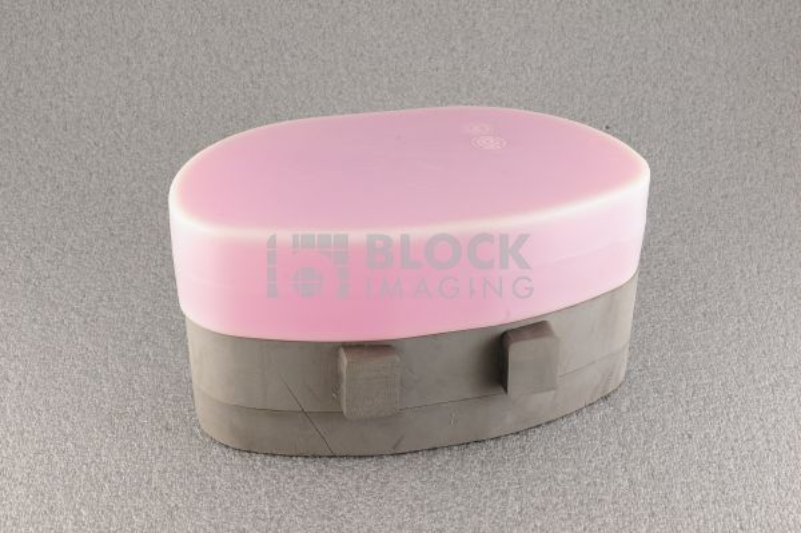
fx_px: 1112
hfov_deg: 39.6
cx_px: 400
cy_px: 266
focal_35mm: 50
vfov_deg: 26.9
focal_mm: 50
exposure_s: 1/125
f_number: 10
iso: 1600
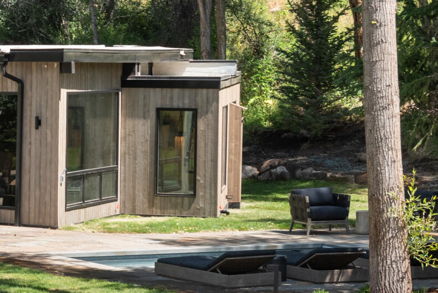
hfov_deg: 11.7
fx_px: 2069
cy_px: -70
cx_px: -147
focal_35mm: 170
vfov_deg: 8.0
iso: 400
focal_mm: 45
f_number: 7.1
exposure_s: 1/160
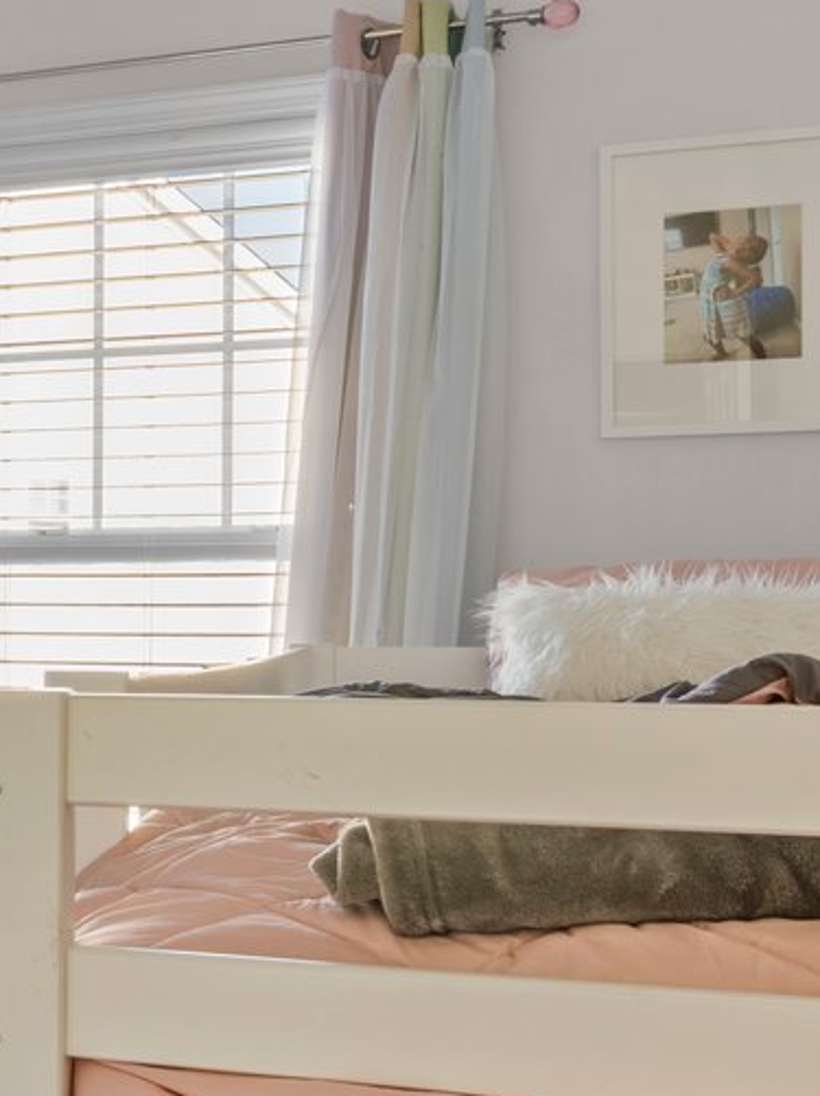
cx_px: -426
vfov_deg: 32.7
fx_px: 1866
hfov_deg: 20.9
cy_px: 566
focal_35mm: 59
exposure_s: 1/4
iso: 400
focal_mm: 15
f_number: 8
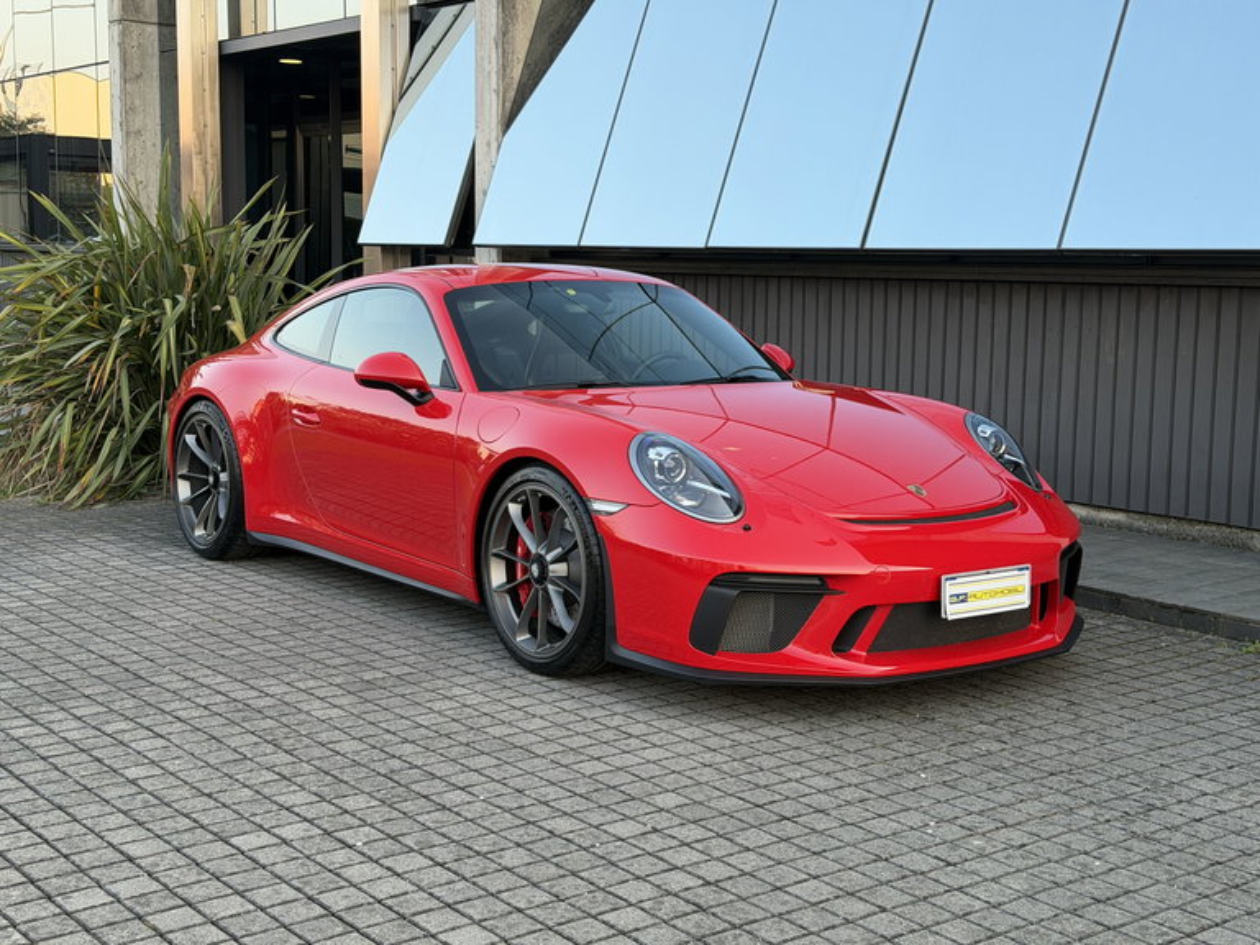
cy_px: 472
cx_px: 630
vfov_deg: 30.3
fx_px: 1747
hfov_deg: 39.7
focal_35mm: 48
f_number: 1.78
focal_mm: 6.76
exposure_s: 1/222
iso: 64
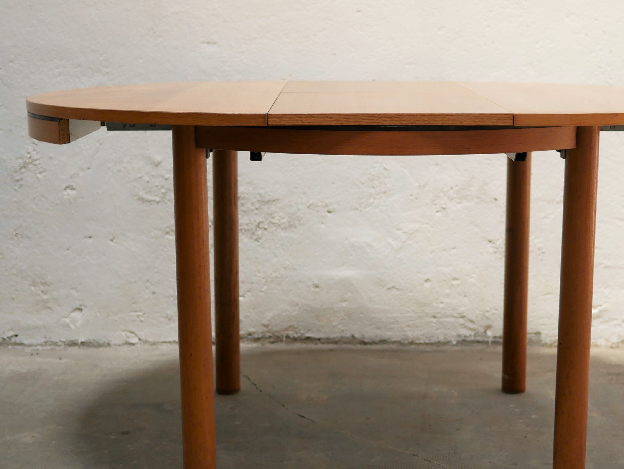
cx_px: 371
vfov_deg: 21.9
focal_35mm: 67
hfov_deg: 28.9
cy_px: 205
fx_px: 1208
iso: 250
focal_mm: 20
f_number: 1.7
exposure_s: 1/60
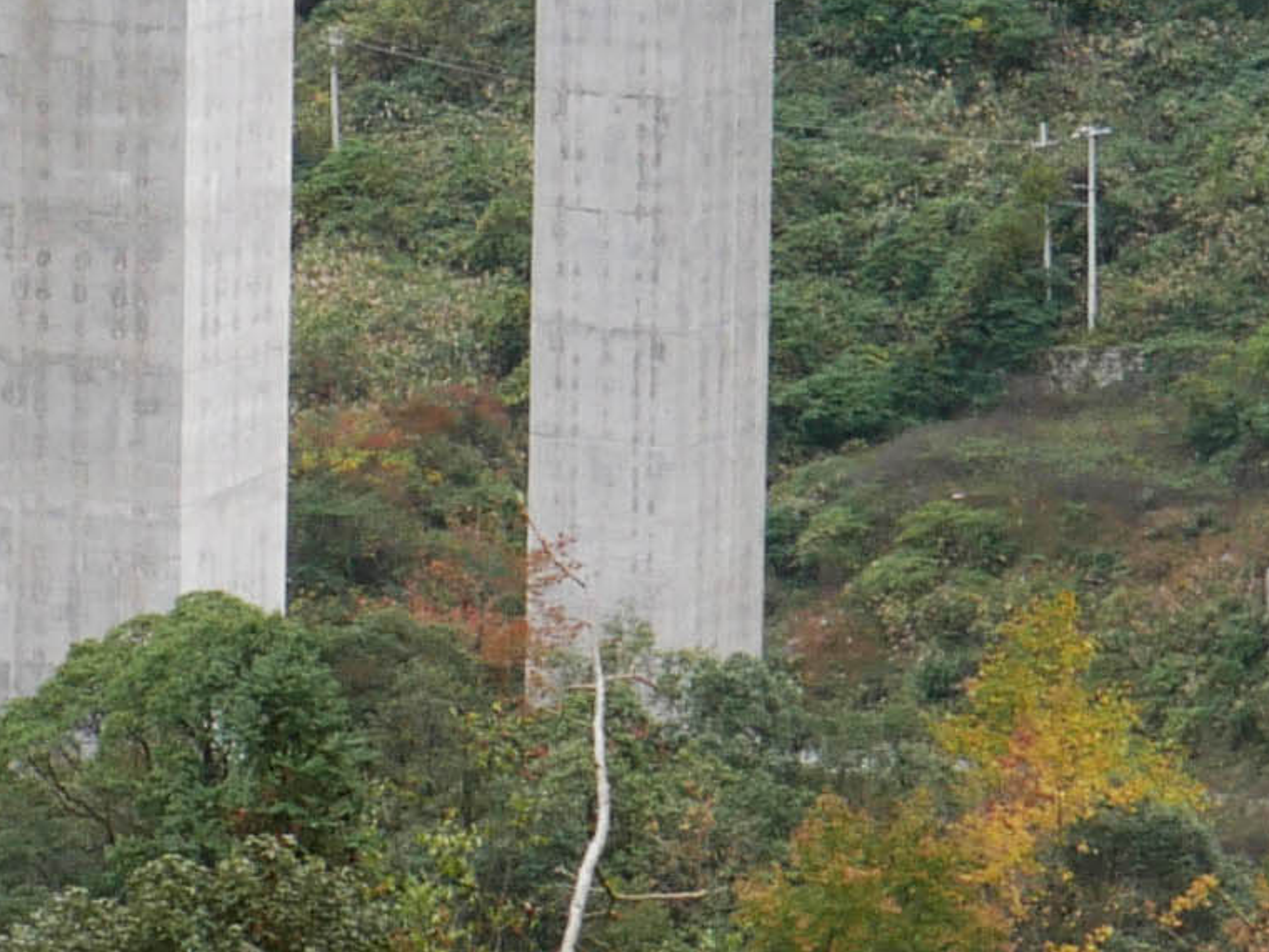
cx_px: 609
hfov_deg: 5.9
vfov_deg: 4.4
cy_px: 133
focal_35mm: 338
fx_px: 12393
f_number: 5.6
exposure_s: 1/125
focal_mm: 28
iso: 200
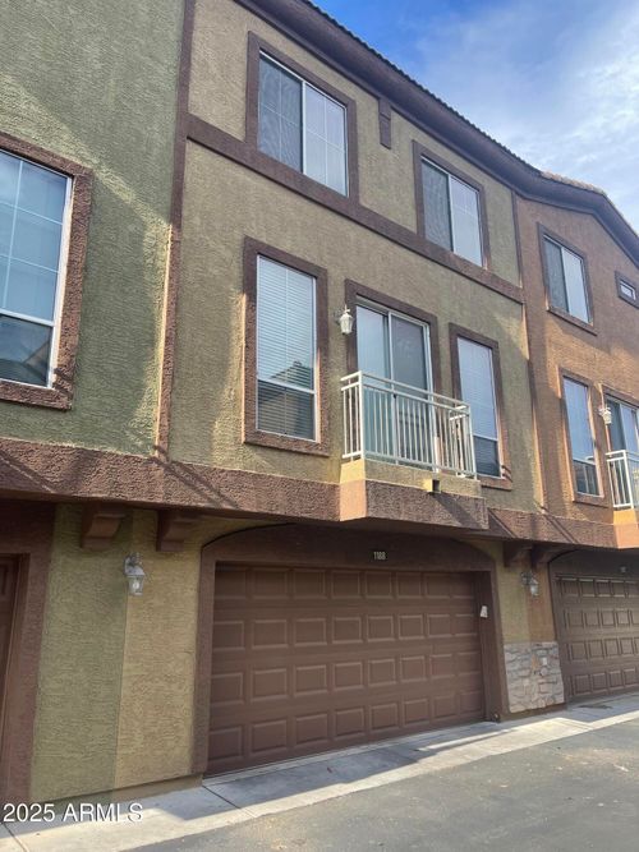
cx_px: 320
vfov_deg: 67.3
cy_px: 426
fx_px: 640
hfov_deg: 53.0
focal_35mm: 26
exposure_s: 1/894
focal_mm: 5.1
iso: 32
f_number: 1.6
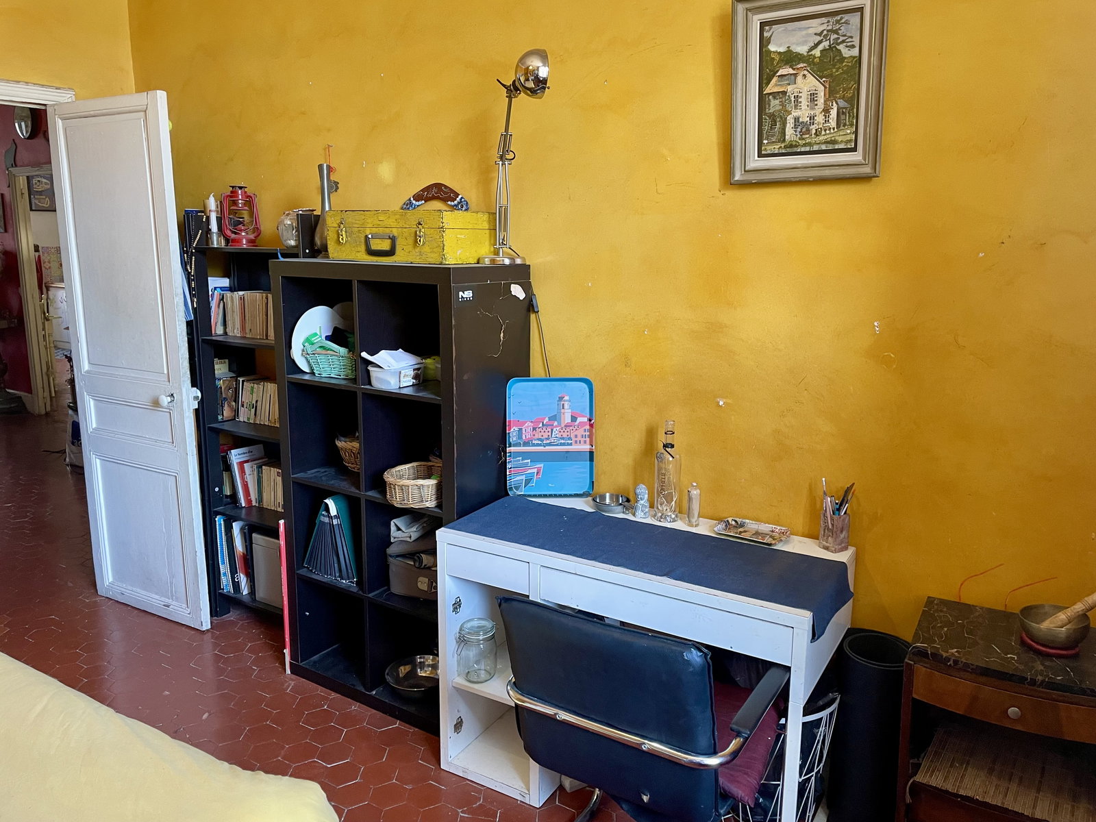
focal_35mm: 26
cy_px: 411
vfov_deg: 53.1
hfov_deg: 67.3
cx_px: 548
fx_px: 823
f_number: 1.6
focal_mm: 4.2
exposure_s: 1/61
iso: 125
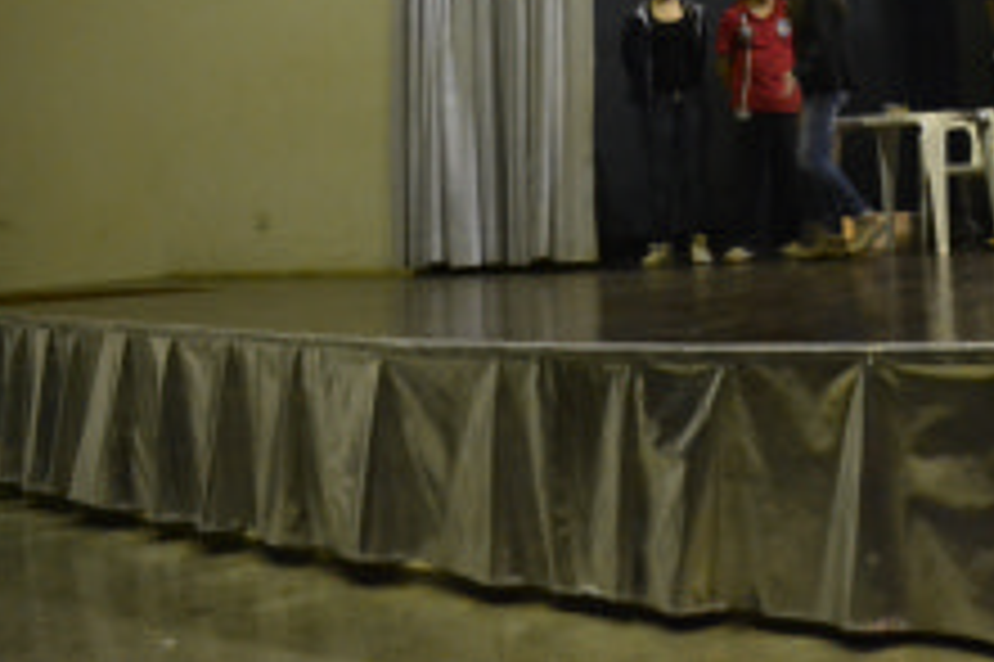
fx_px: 1876
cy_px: -74
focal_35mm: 68
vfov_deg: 19.1
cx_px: 1052
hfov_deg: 27.5
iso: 3200
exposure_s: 1/25
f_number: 3.5
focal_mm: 20
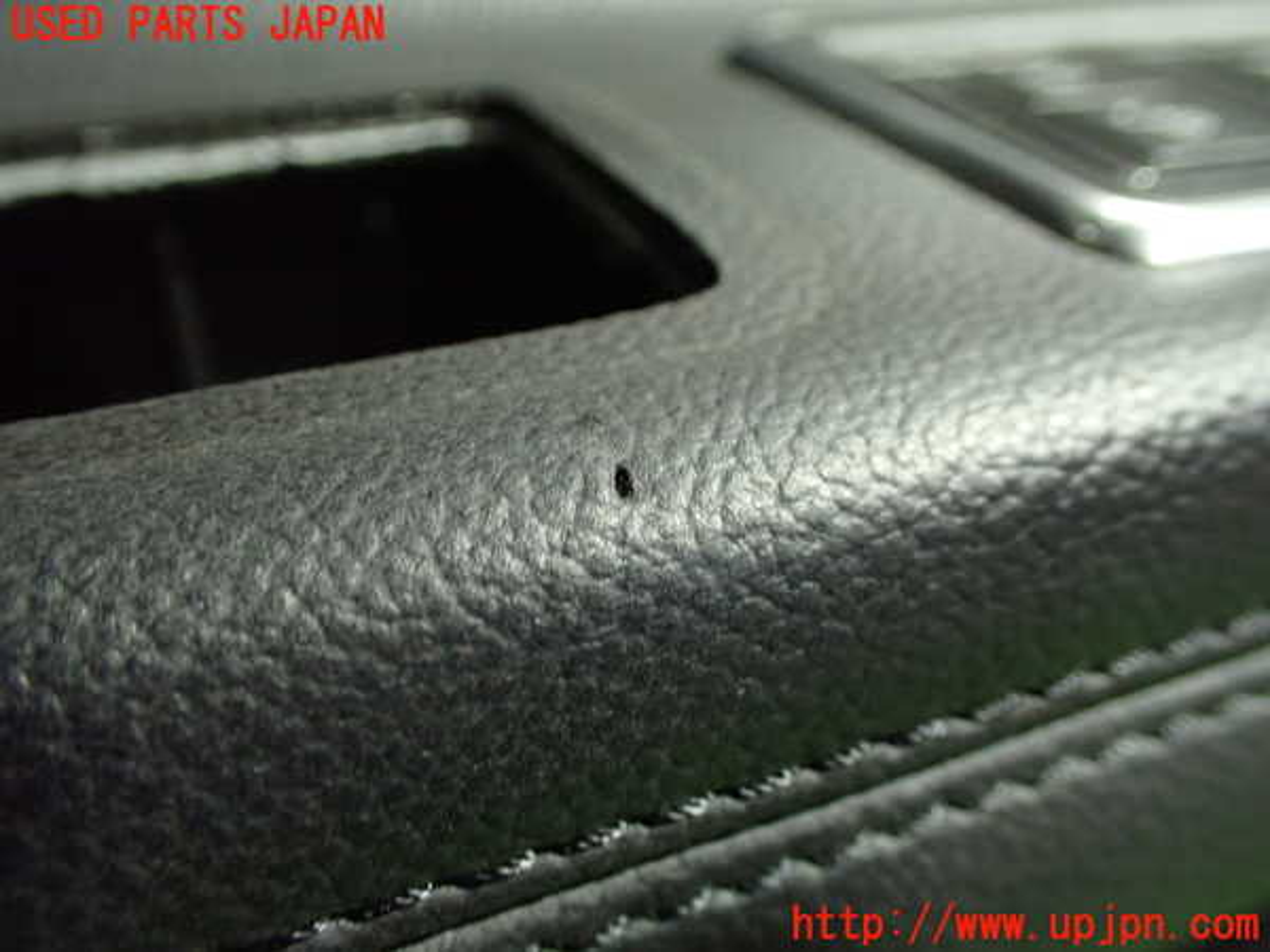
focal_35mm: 30
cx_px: 635
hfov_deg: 60.0
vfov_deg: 46.8
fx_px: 1101
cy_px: 476
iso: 800
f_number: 2.3
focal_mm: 5.4
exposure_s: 1/40
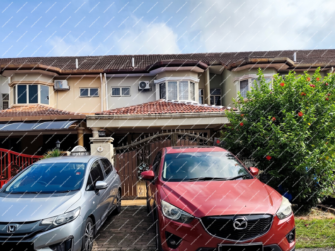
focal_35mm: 23
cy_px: 126
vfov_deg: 58.9
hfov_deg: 73.9
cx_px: 168
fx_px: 223
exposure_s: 1/1173
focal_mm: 6.14
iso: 50
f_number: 1.65
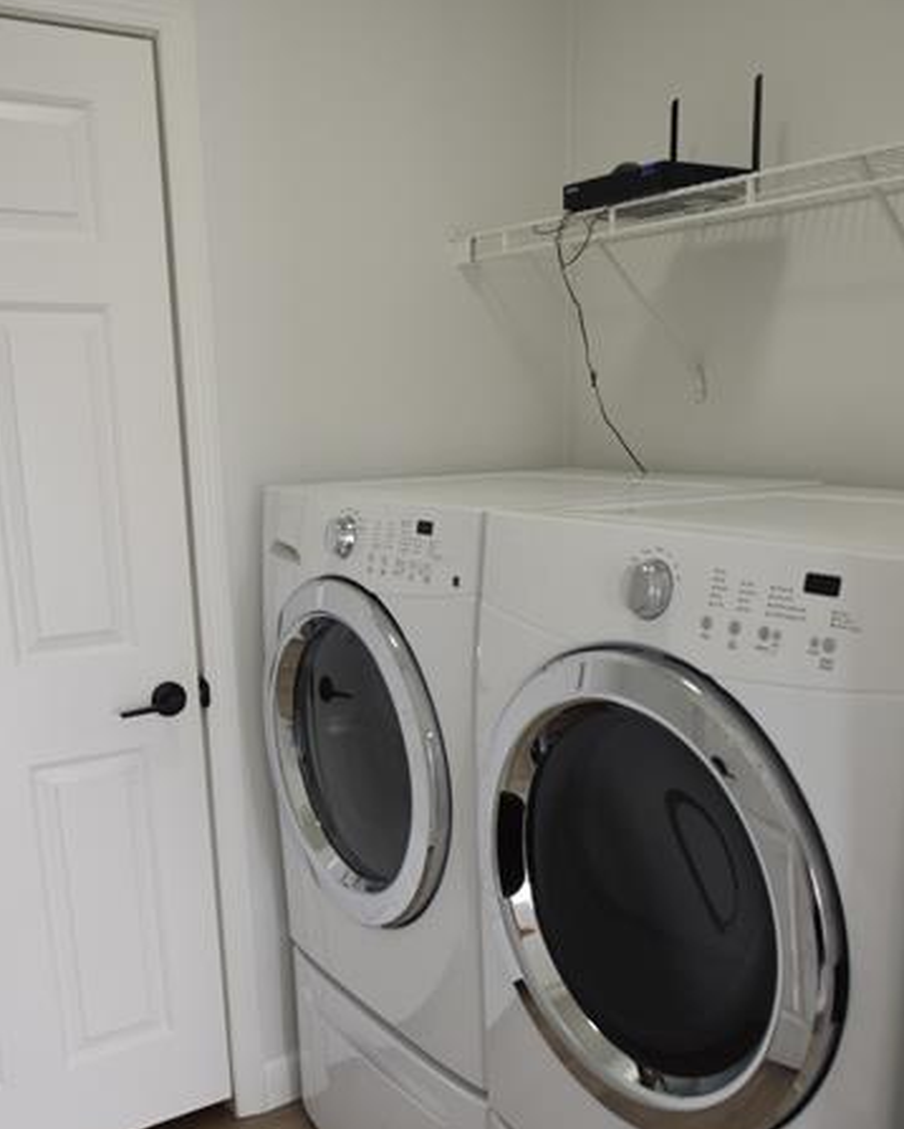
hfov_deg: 43.4
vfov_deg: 52.3
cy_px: 697
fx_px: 1136
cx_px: 462
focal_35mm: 34
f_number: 4.5
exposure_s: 1/80
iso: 400
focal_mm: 18
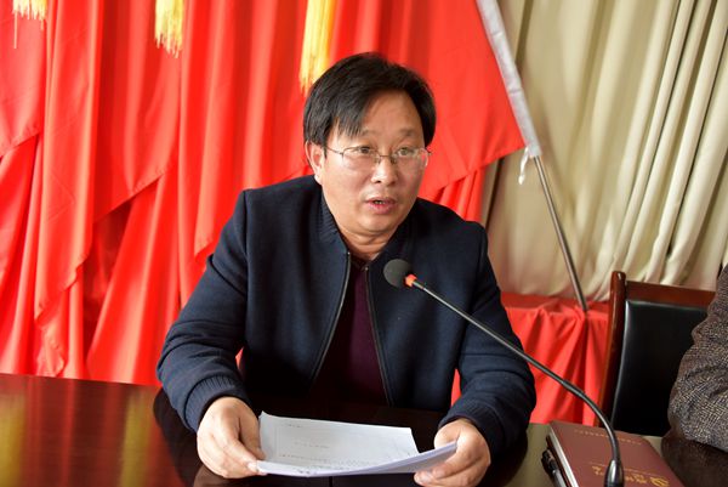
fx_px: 809
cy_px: 244
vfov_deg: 33.5
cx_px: 364
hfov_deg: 48.4
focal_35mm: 40
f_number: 5.6
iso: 2000
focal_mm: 40
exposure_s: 1/125
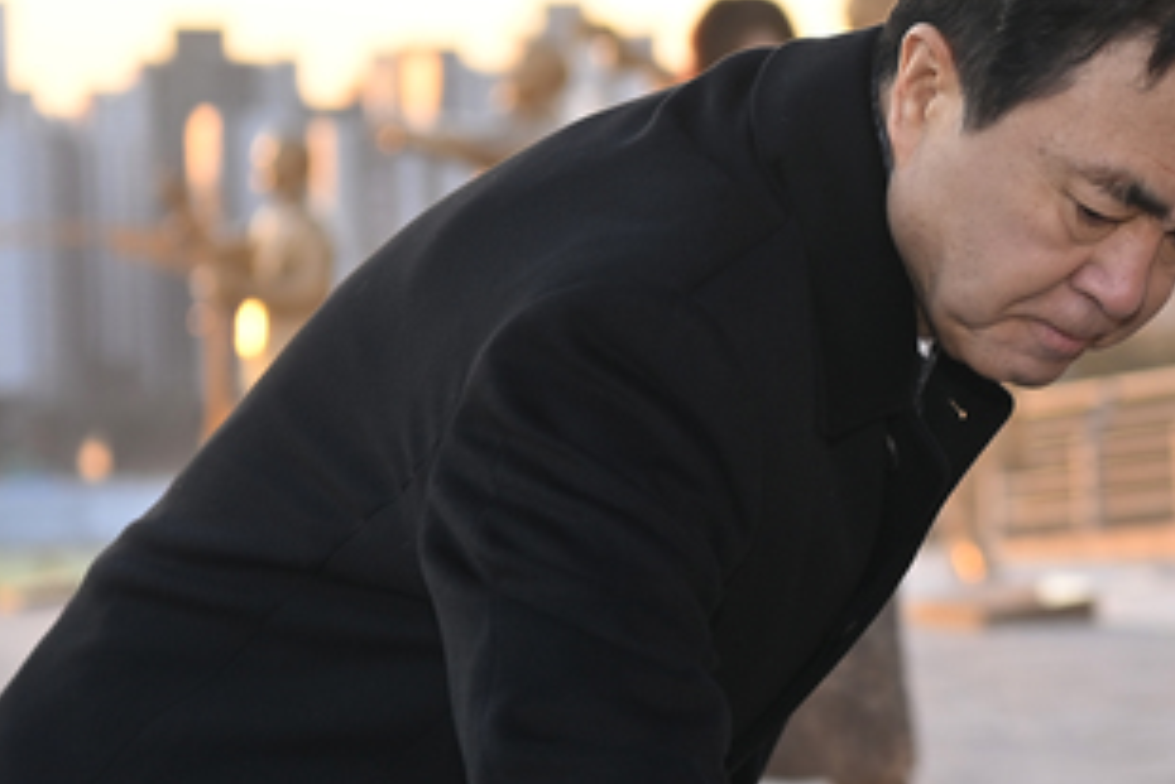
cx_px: 1118
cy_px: 494
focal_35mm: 158
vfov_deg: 8.7
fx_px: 5159
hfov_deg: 12.9
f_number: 4
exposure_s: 1/200
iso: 320
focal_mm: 70
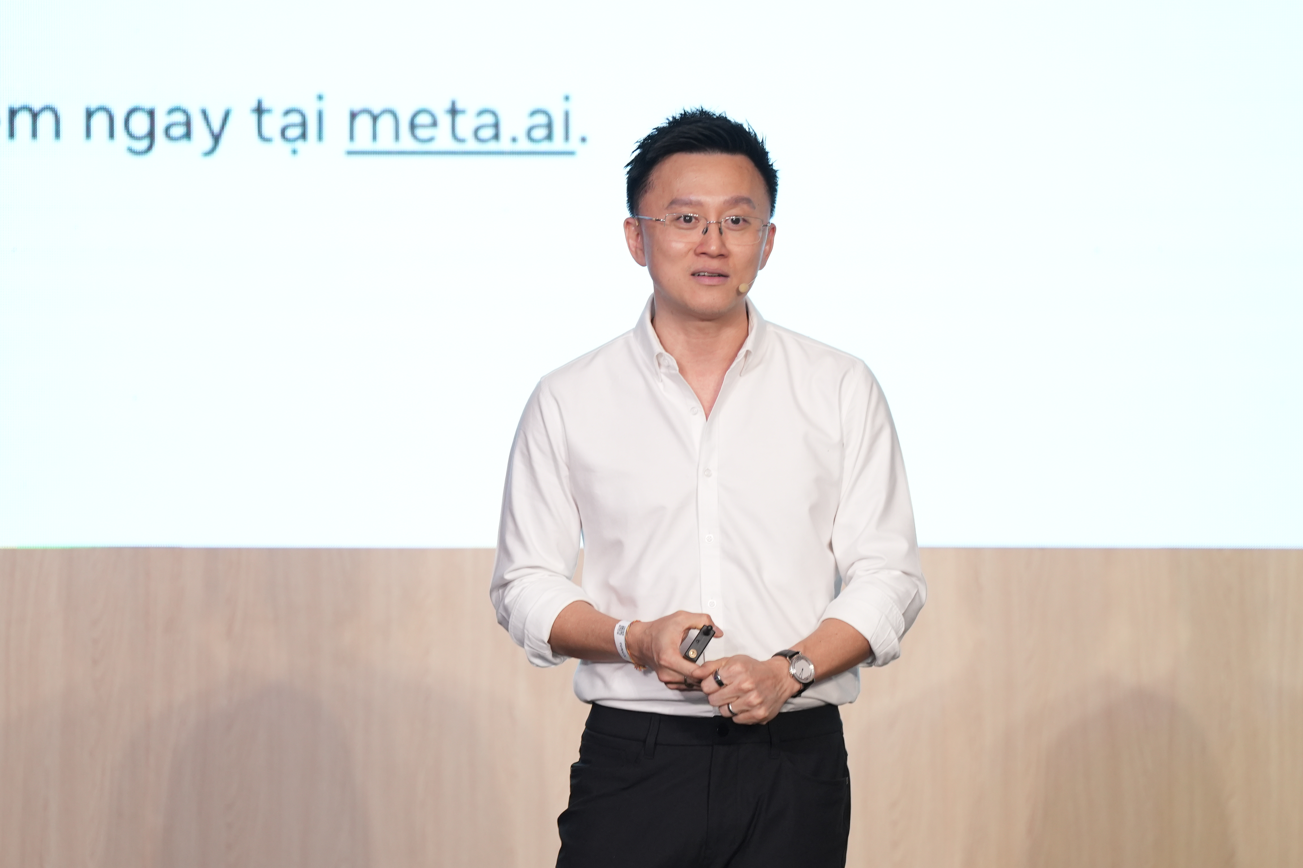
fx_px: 10351
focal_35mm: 286
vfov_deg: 4.8
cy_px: 434
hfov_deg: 7.2
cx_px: 652
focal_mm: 191
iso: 1000
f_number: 2.8
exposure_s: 1/160
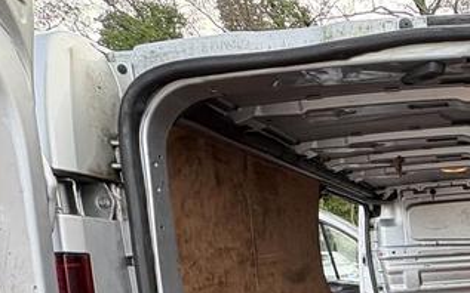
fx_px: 538
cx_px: 520
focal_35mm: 42
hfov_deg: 38.7
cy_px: 368
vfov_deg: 26.5
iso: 125
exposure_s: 1/103
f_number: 2.2
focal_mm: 2.22
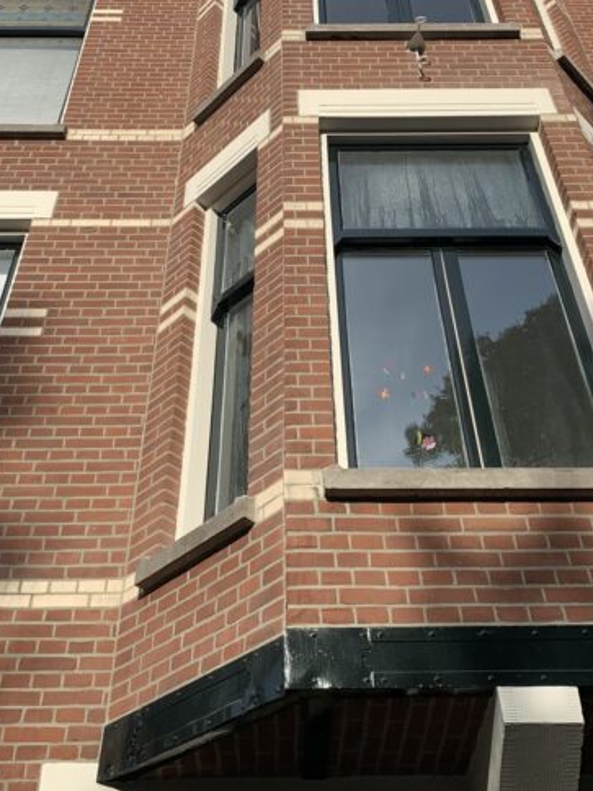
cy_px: 261
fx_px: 982
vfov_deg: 43.2
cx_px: 286
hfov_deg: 33.6
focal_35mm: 43
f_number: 1.8
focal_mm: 4.25
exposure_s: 1/1387
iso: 25
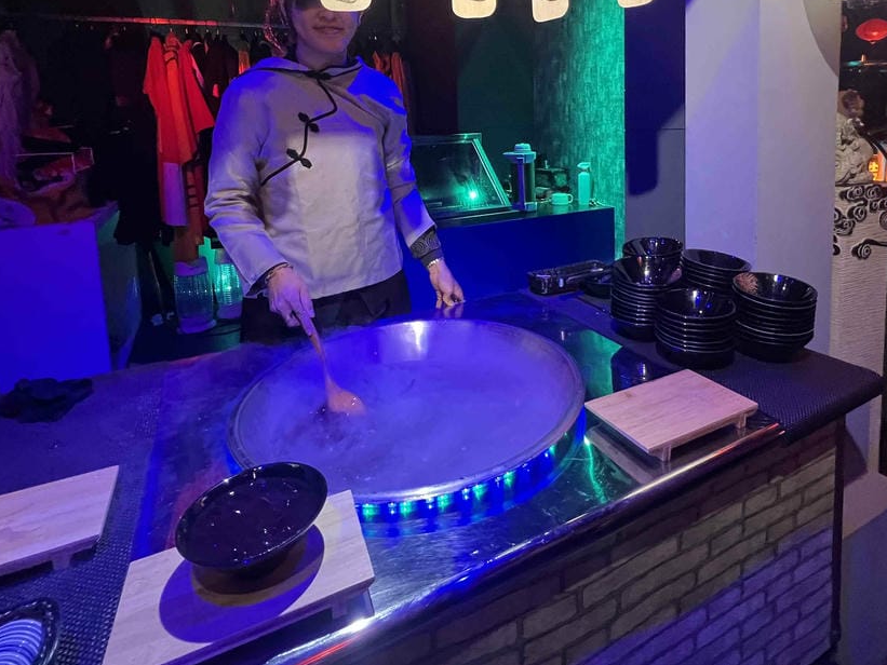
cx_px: 489
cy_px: 182
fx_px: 487
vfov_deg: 65.3
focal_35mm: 19
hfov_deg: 84.4
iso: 640
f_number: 1.8
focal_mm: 1.57
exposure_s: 1/60
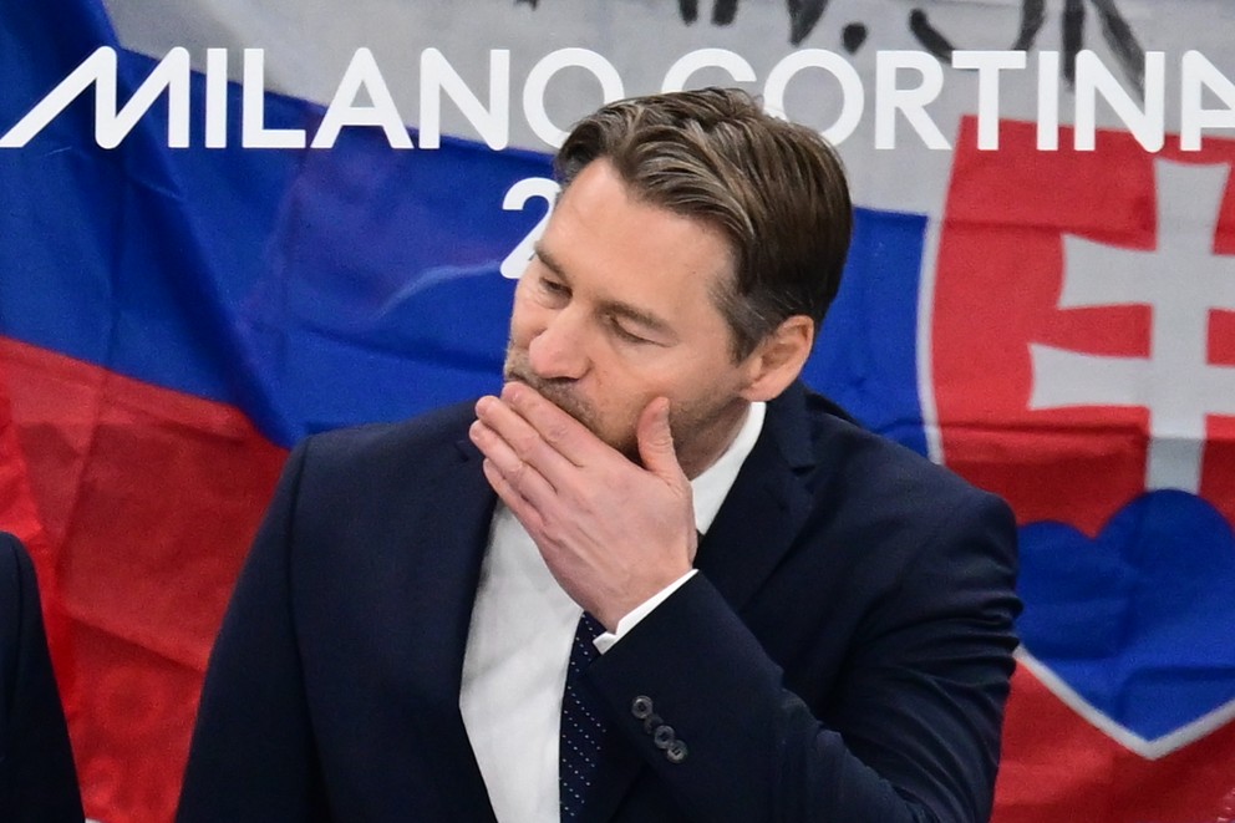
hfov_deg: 5.2
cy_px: 412
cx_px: 618
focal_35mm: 400
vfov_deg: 3.4
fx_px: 13719
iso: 2000
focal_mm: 400
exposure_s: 1/500
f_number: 5.6
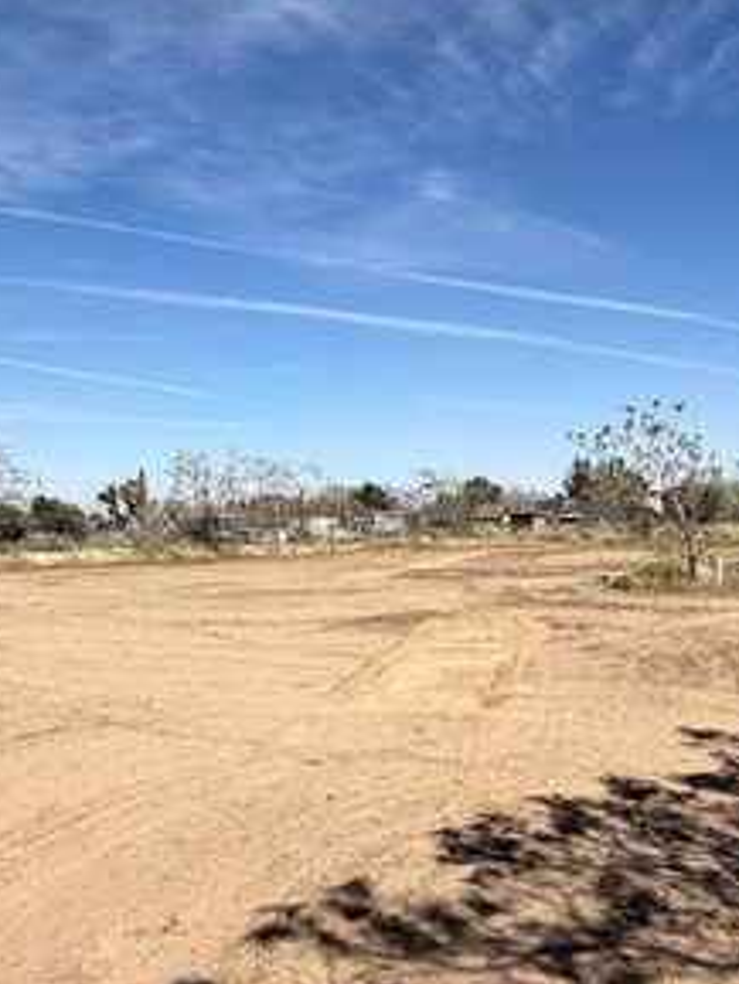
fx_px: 882
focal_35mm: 31
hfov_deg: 45.4
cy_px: 613
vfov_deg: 57.6
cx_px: 409
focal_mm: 2.22
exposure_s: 1/1068
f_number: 2.2
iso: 20
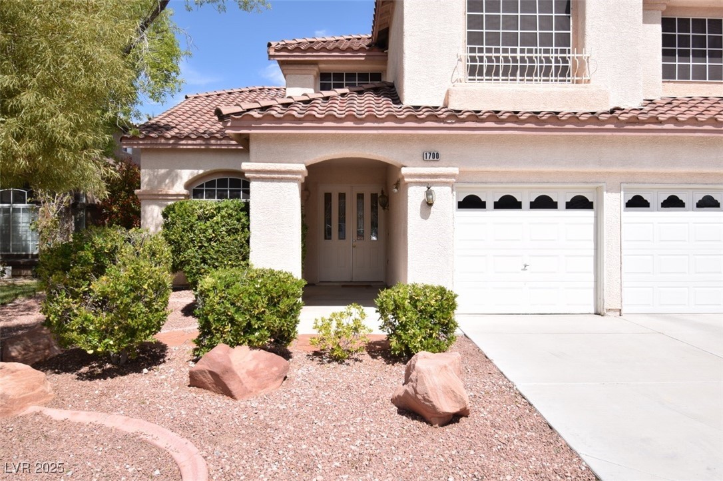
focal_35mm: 26
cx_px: 362
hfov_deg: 70.5
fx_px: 512
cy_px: 240
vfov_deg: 50.4
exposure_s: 1/60
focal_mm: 17
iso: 100
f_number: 16
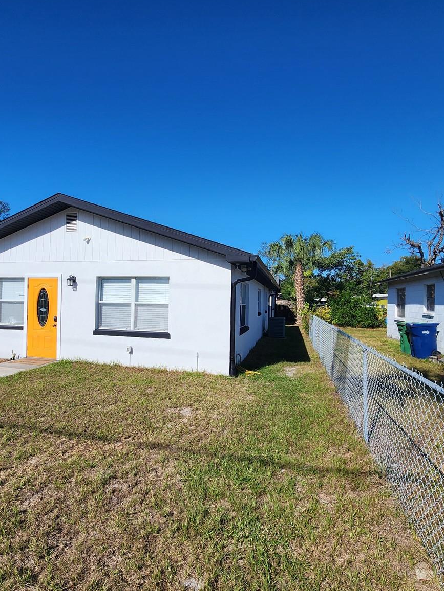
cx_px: 193
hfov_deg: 71.3
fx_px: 308
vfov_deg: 87.7
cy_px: 301
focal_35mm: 18
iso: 50
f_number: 2.2
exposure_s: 1/3464
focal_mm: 2.2
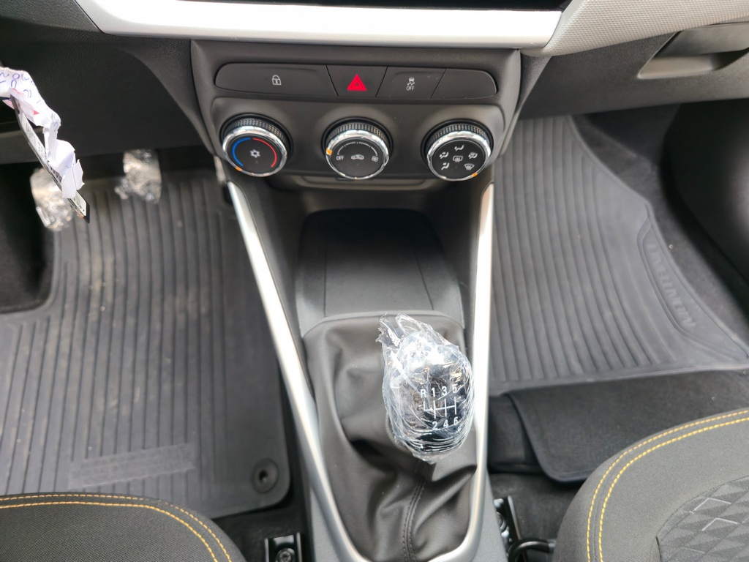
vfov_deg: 58.9
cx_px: 374
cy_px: 281
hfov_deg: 73.9
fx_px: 498
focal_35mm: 23
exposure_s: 1/60
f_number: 1.7
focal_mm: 6.3
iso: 250
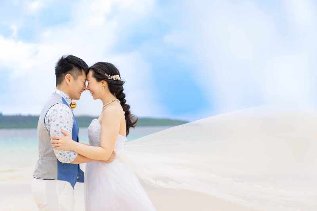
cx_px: 158
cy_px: 106
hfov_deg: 36.3
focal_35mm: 55
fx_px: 484
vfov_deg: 24.6
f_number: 2
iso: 100
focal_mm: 55
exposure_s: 1/1250
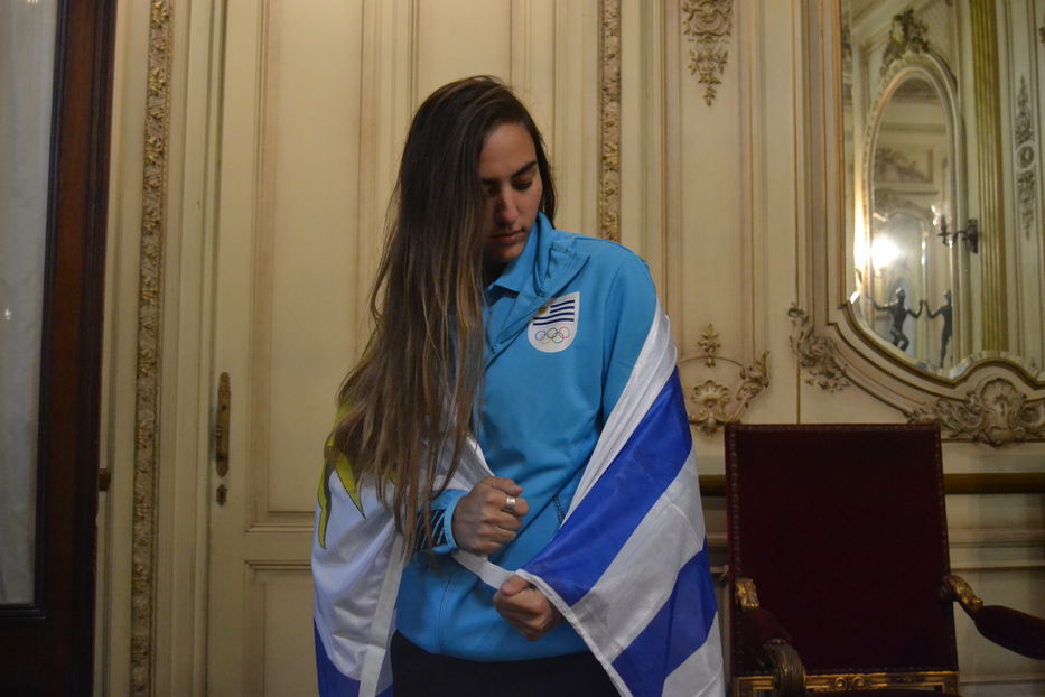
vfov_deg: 38.4
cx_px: 522
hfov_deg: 55.1
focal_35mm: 34
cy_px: 348
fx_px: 1001
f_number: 3.8
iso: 3200
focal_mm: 23
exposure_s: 1/25
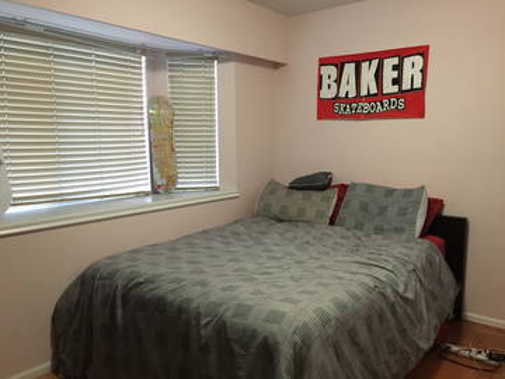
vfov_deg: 48.2
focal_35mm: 29
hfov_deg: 61.7
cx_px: 252
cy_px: 190
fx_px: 423
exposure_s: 1/10
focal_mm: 4.15
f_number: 2.2
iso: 125
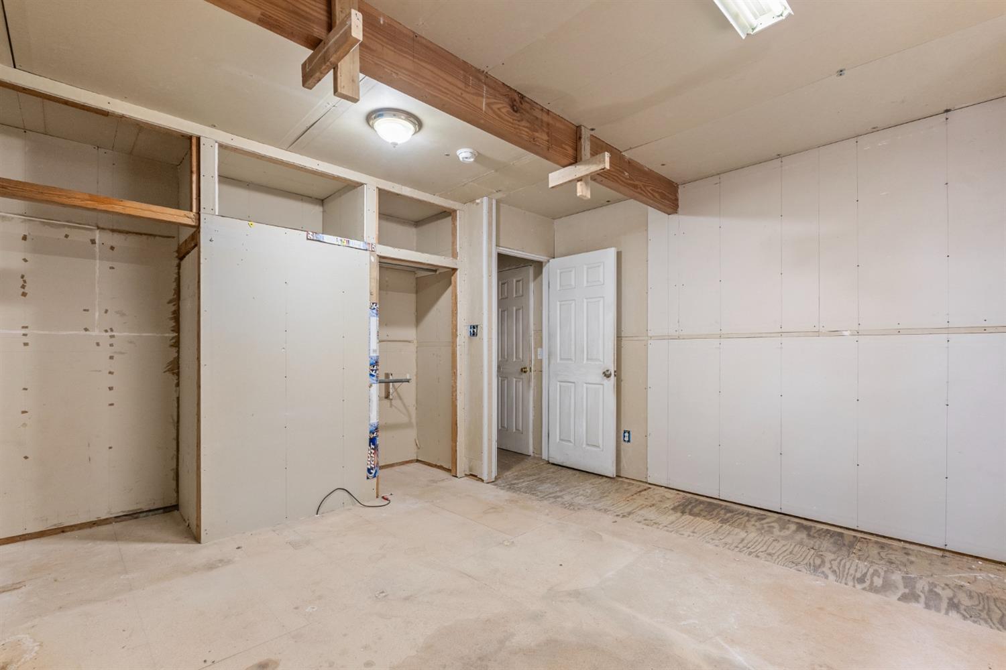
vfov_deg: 72.1
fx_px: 461
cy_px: 335
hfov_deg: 95.0
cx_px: 503
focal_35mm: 16
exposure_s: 1/4
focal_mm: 16.5
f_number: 8
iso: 400
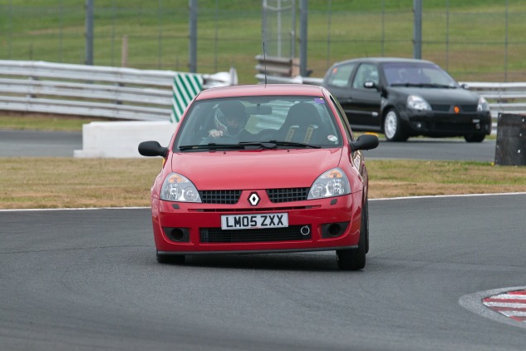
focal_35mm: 409
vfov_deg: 3.4
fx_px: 5975
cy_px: 176
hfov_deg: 5.0
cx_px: 265
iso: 800
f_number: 5.6
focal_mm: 270
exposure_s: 1/1250
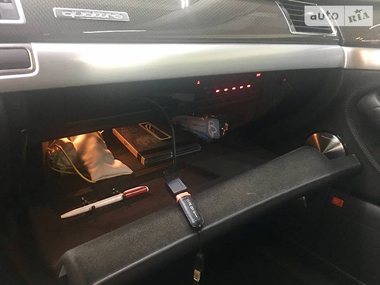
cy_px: 142
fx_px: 318
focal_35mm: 29
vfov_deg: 48.2
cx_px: 190
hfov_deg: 61.7
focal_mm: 4.2
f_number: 2.2
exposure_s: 1/8
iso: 160
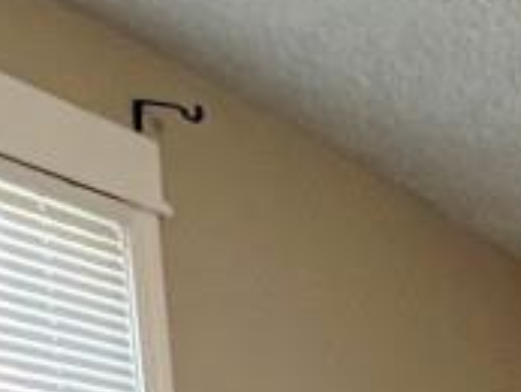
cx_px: 1190
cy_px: 847
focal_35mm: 96
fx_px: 1446
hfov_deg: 14.6
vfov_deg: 12.9
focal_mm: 1.57
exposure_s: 1/60
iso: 250
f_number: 1.8
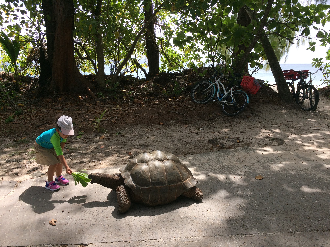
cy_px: 124
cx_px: 165
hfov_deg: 61.7
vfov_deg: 48.2
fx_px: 276
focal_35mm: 29
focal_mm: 4.15
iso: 32
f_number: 2.2
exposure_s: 1/873
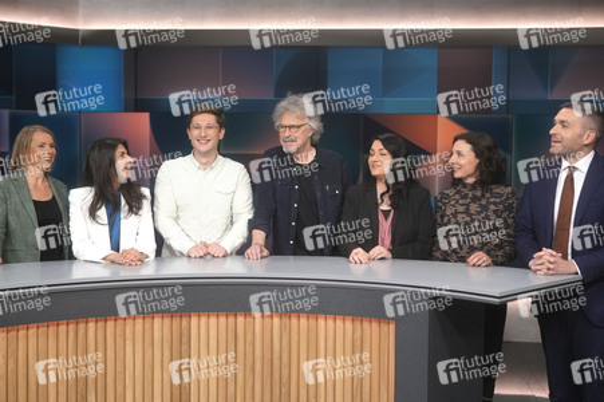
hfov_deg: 43.6
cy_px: 201
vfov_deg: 29.8
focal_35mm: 45
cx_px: 302
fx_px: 754
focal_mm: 30
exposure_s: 1/320
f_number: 2.2
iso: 640
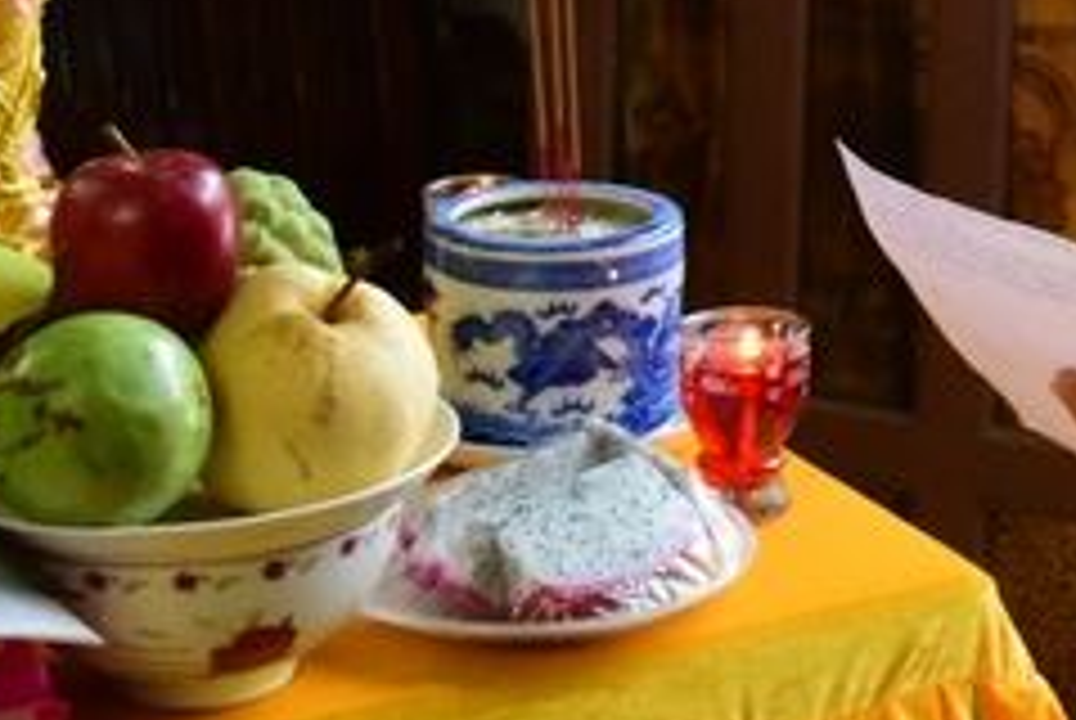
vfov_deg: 15.5
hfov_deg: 22.1
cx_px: 1180
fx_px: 2603
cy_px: 4
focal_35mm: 87
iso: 12800
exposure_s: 1/100
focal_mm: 32
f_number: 13
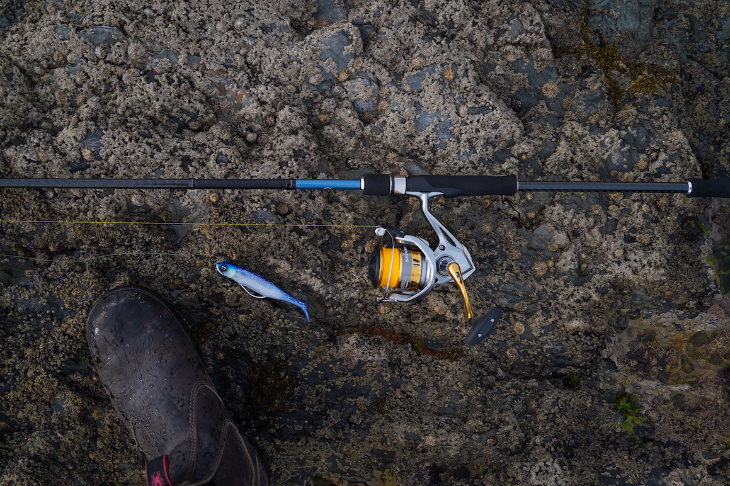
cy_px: 249
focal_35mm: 29
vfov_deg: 44.9
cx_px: 356
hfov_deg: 63.7
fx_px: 588
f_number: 4
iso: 200
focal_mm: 28
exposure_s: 1/200
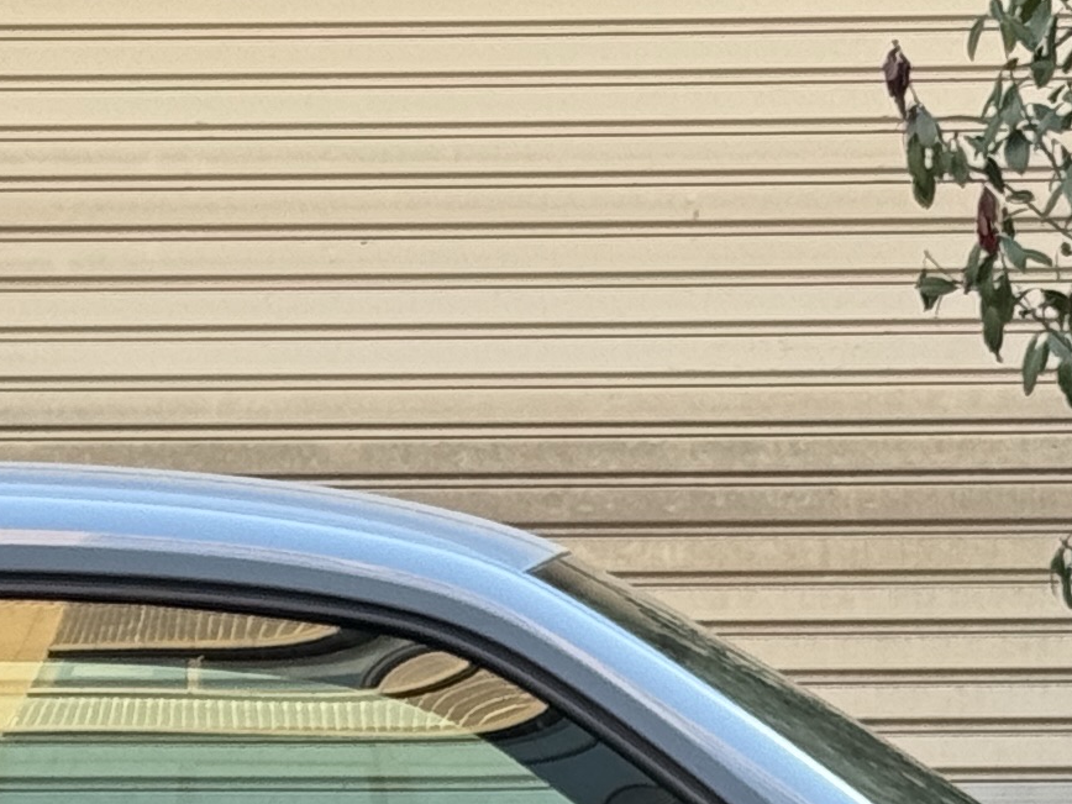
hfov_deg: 8.9
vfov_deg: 6.6
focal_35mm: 223
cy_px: 1102
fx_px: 6906
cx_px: 162
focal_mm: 6.76
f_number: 1.78
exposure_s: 1/199
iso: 64
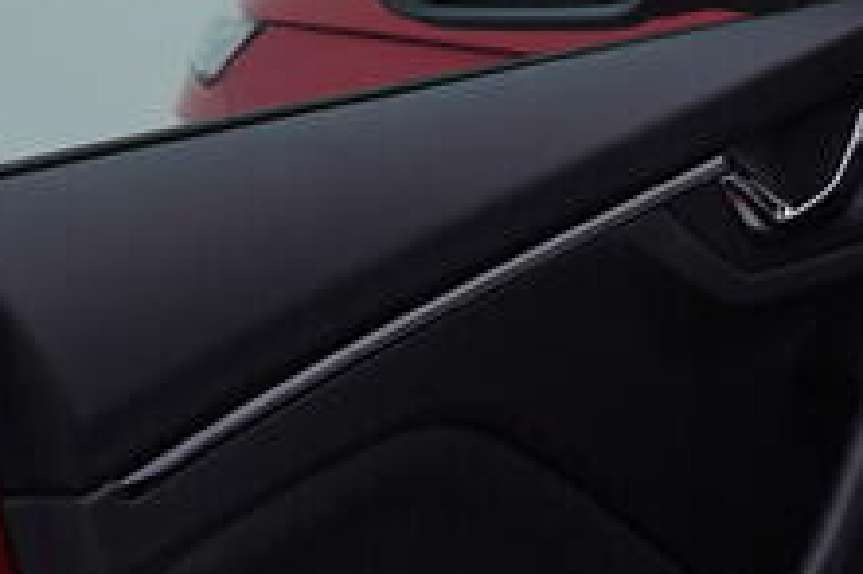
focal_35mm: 167
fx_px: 4000
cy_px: 342
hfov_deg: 12.0
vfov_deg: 8.2
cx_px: 1066
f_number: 4.5
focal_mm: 24
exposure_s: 1/100
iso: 125
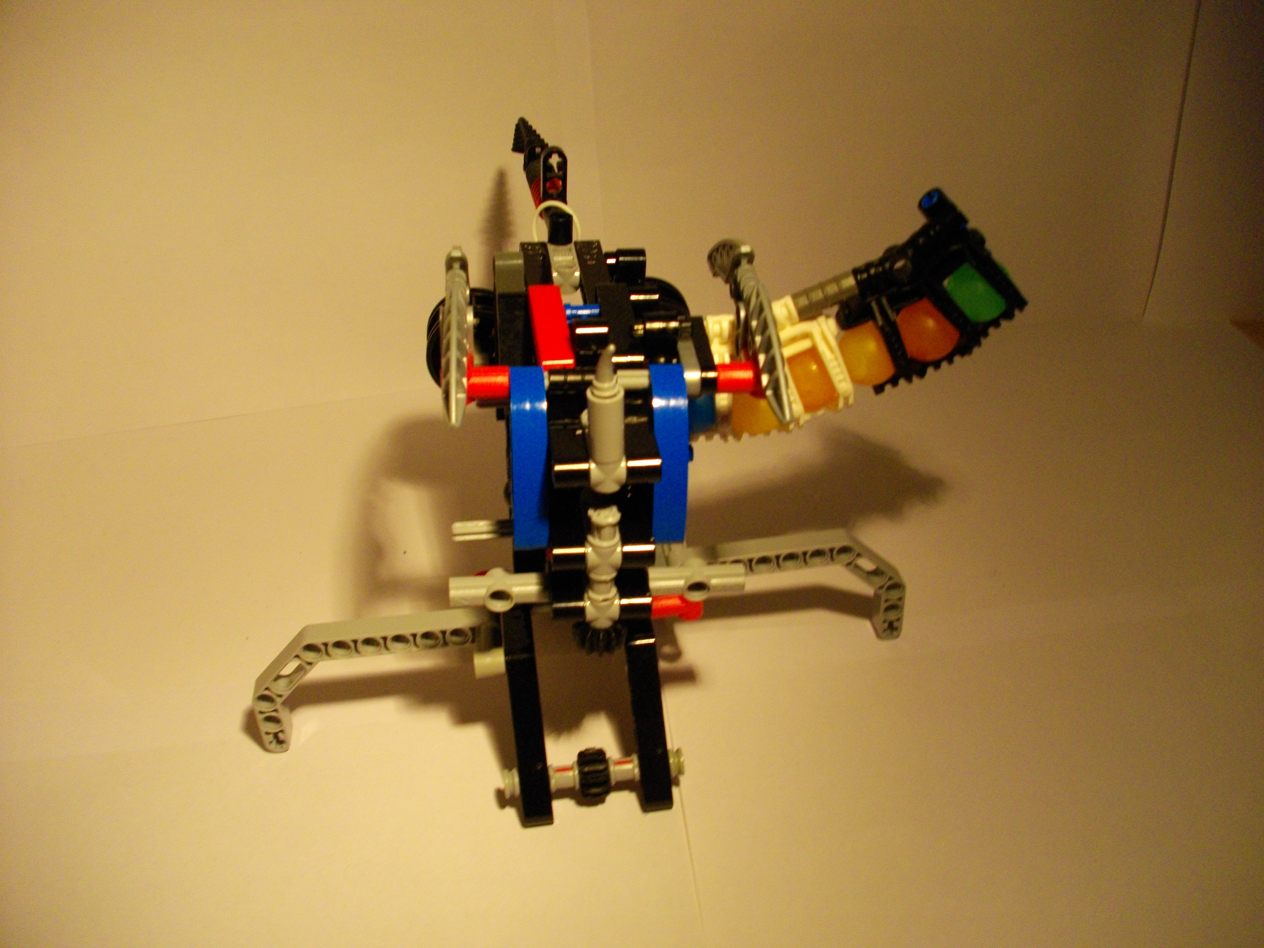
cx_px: 632
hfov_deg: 56.8
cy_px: 474
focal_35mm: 32
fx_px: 1168
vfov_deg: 44.2
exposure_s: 1/50
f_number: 2.9
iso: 186
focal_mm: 5.7
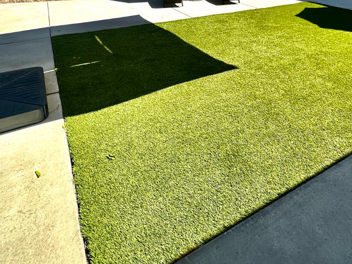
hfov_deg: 62.8
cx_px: 213
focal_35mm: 28
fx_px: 285
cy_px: 4
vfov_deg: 43.3
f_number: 2.2
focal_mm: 2.22
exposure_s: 1/1208
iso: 40
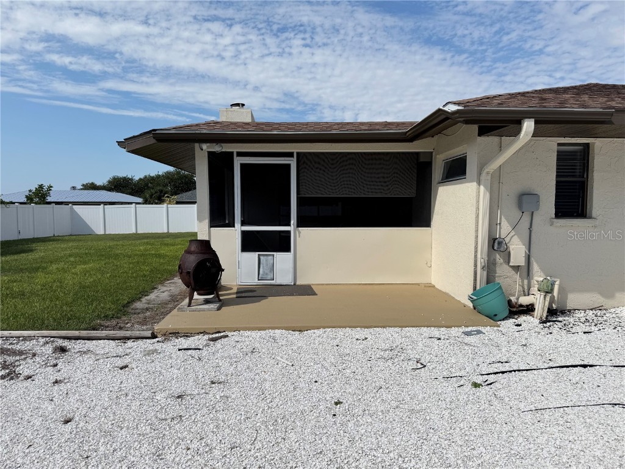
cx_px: 312
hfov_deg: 71.6
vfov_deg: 56.8
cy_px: 234
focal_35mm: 24
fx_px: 433
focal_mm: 6.76
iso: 80
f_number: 1.78
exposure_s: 1/10417
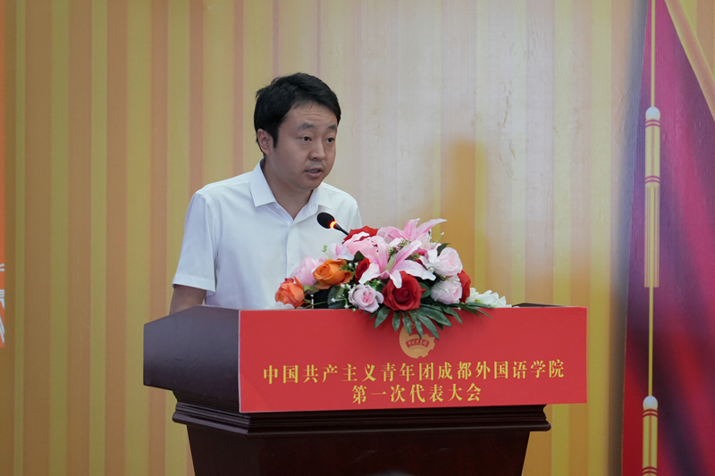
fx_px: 2085
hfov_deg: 19.5
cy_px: 238
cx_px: 358
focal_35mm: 105
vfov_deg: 13.0
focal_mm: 105
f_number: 4
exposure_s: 1/80
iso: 3200
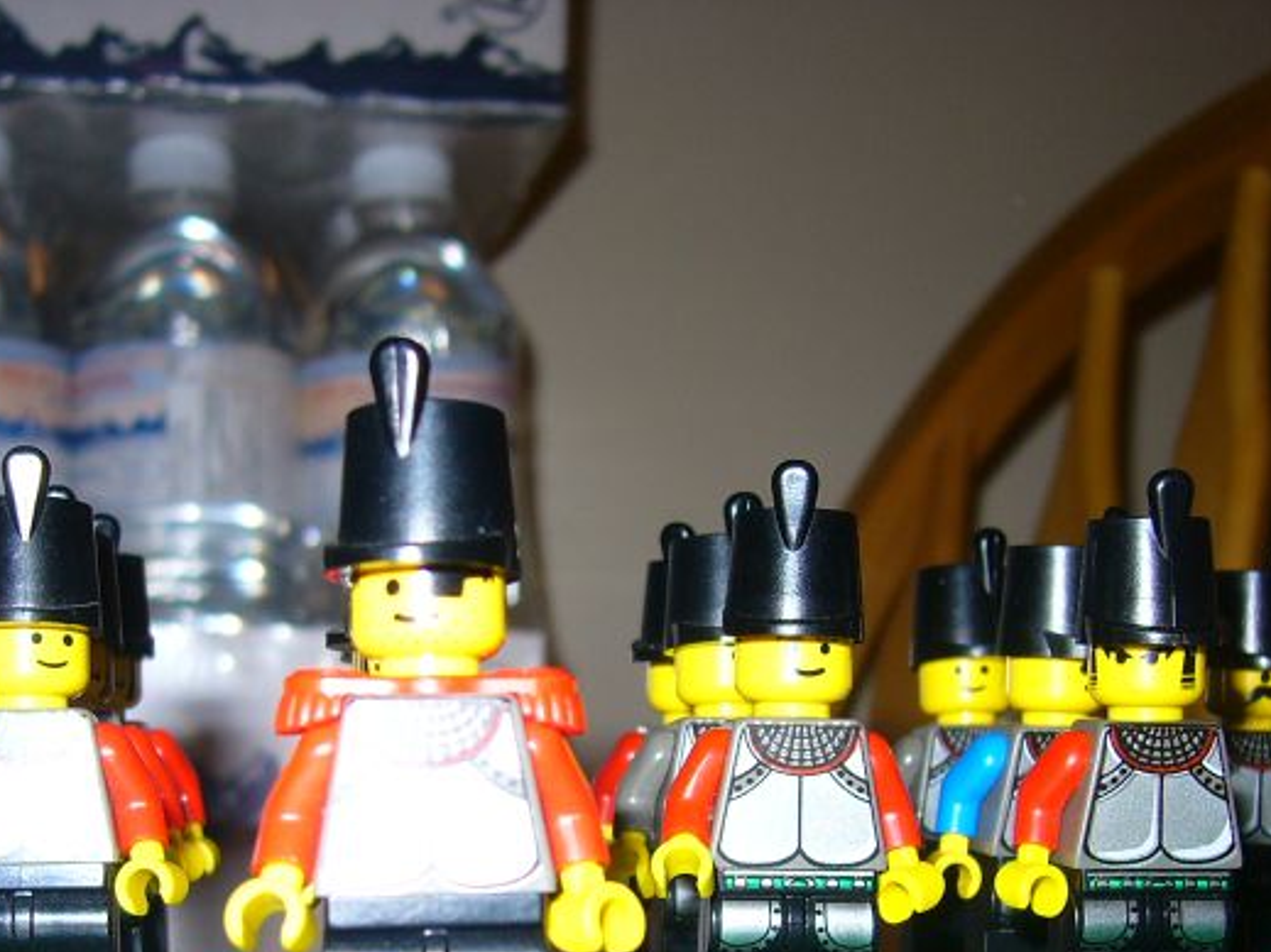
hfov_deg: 35.5
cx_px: 556
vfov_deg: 26.6
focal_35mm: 54
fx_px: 1982
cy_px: 732
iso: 64
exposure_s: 1/60
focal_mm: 5.8
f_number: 2.8
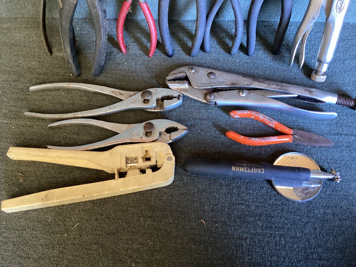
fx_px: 319
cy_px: 134
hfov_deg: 58.3
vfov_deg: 45.4
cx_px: 178
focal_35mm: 31
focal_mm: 3.3
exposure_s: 1/25
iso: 400
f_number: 2.4
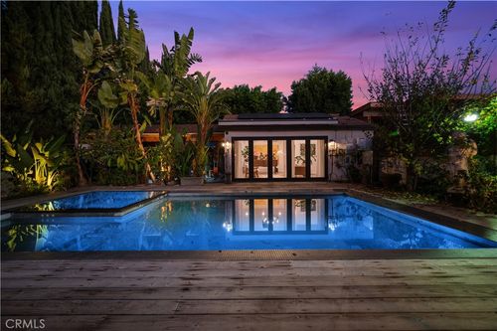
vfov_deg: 81.2
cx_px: 248
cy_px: 166
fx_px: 193
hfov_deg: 104.3
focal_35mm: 14
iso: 100
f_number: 8
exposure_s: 2.5
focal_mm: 14
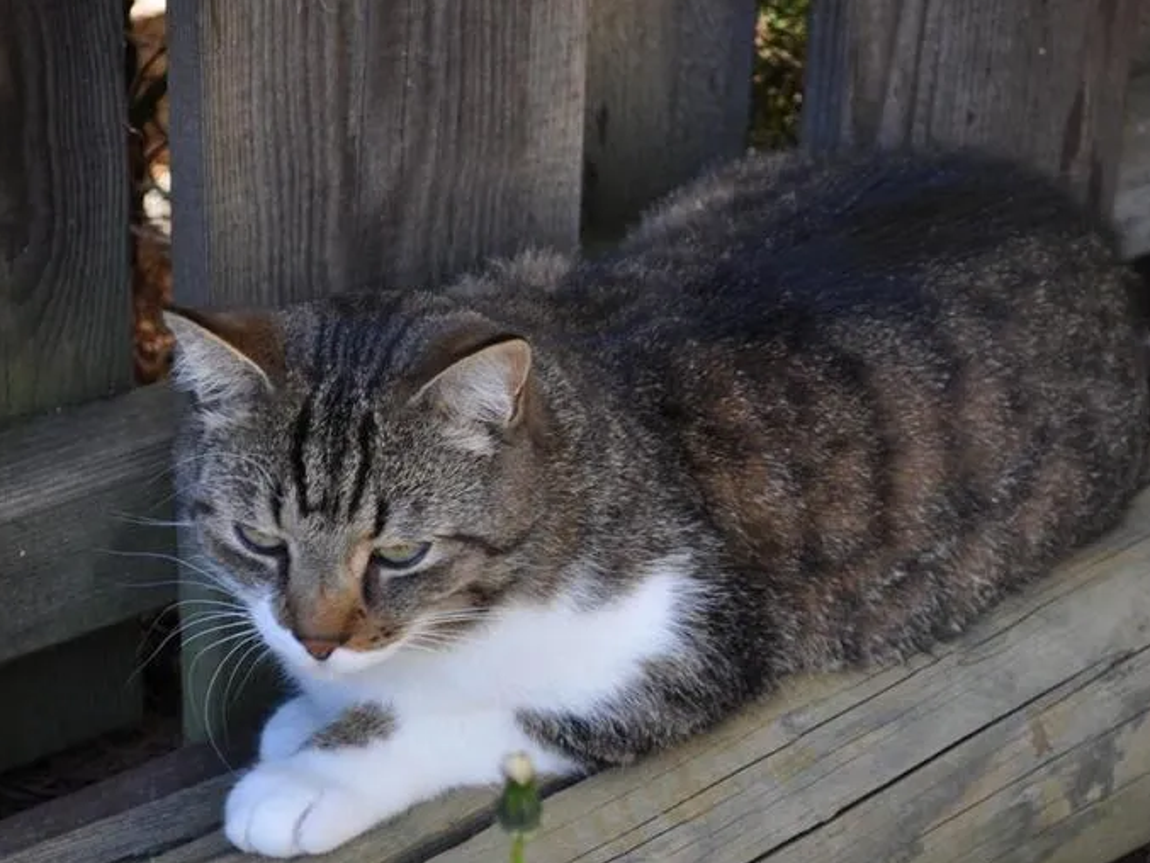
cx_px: 550
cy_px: 482
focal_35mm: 106
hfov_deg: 18.6
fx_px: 3510
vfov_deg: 14.0
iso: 400
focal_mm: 55
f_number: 5.6
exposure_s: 1/100
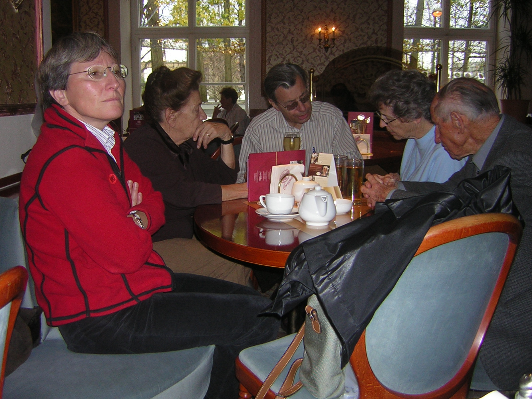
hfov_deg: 51.4
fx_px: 553
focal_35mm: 36
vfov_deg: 39.7
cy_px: 200
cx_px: 266
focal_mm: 4.7
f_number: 2.6
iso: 52
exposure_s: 1/60.1
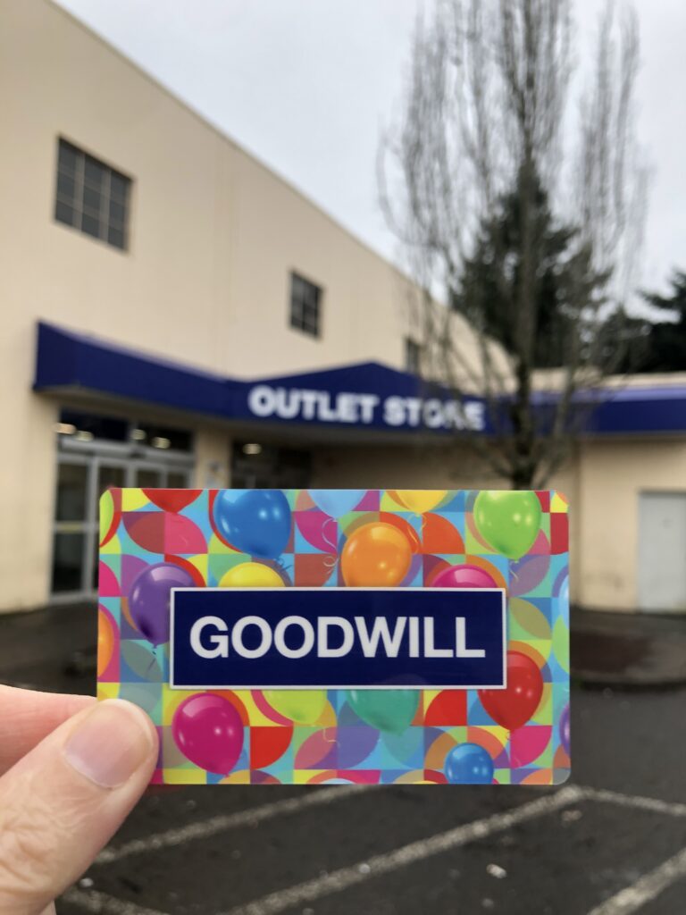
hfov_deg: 49.7
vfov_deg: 63.4
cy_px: 458
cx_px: 343
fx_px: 740
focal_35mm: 28
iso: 20
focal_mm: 3.99
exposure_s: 1/105
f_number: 1.8
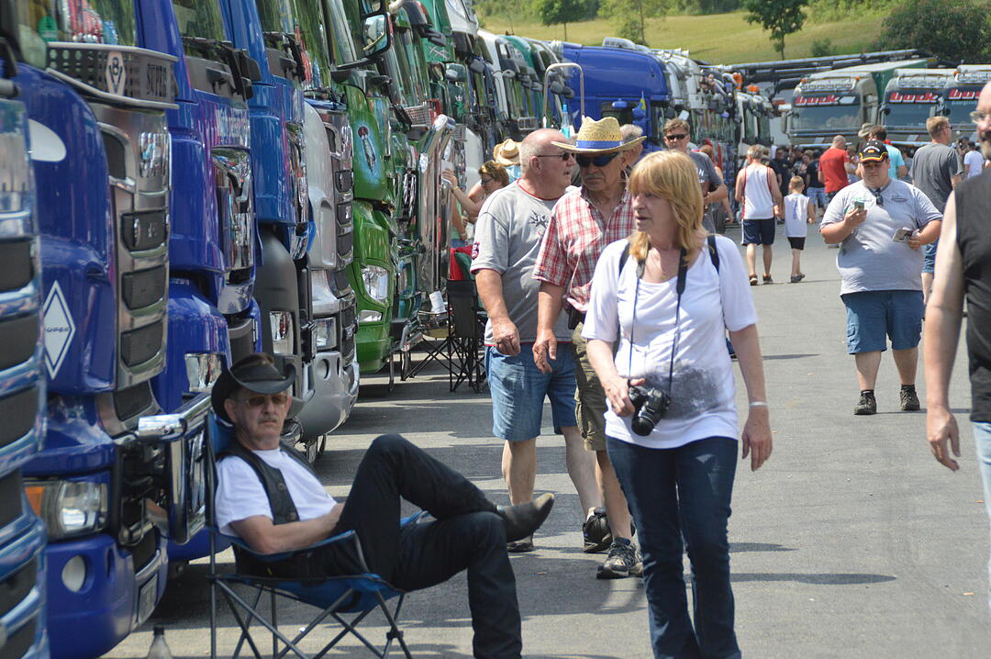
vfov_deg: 8.7
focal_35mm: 158
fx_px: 4332
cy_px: 330
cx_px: 496
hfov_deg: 13.1
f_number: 9
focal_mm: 105
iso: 800
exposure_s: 1/1250
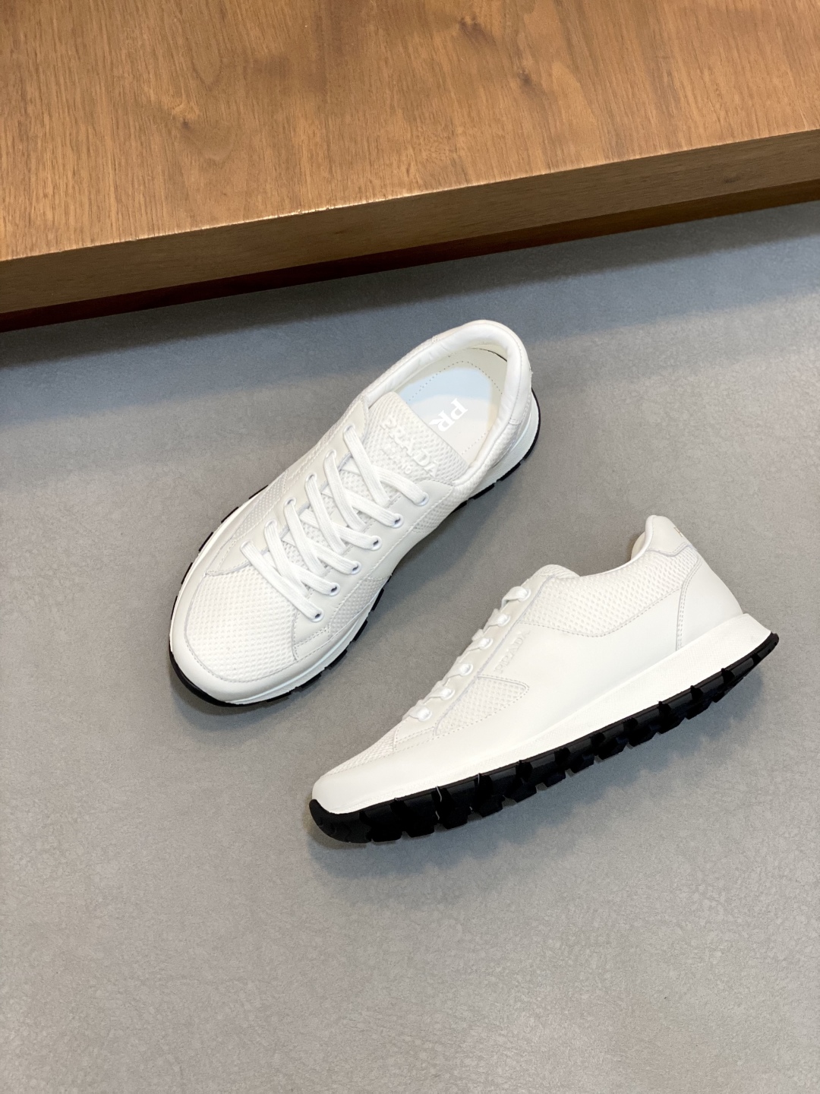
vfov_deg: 36.8
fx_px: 1642
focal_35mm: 52
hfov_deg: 28.0
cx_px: 410
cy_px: 547
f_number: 2
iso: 80
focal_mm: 6
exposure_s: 1/100
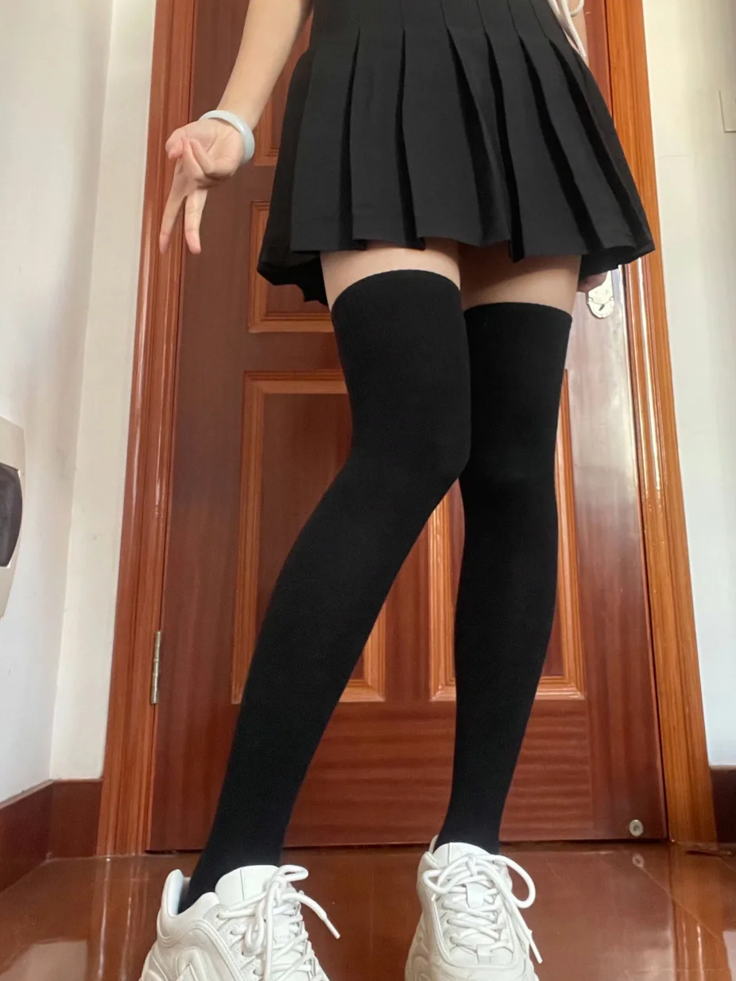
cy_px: 531
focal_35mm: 35
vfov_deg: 52.6
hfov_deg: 40.6
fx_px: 992
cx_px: 425
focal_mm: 2.71
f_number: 2.2
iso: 400
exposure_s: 1/42
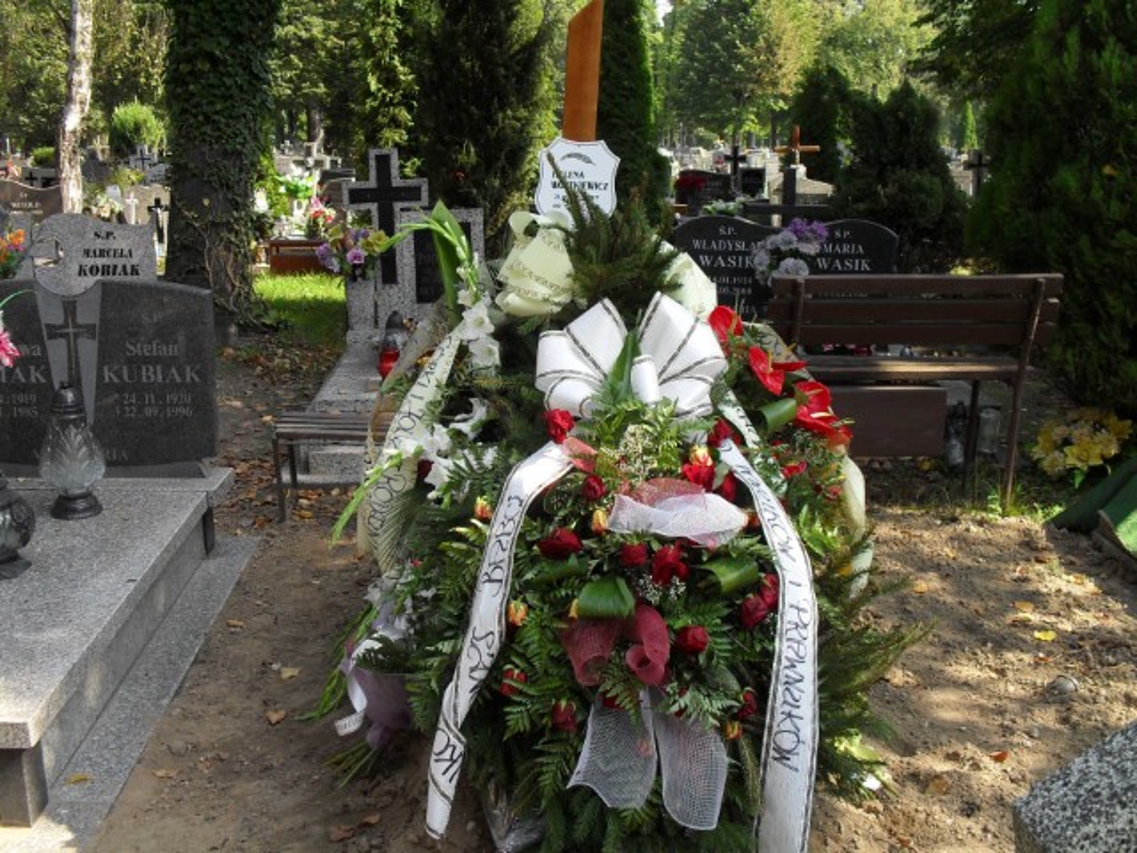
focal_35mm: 35
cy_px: 426
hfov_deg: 52.6
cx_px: 568
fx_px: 1150
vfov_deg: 40.7
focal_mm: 6.3
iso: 100
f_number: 3.2
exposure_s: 1/250
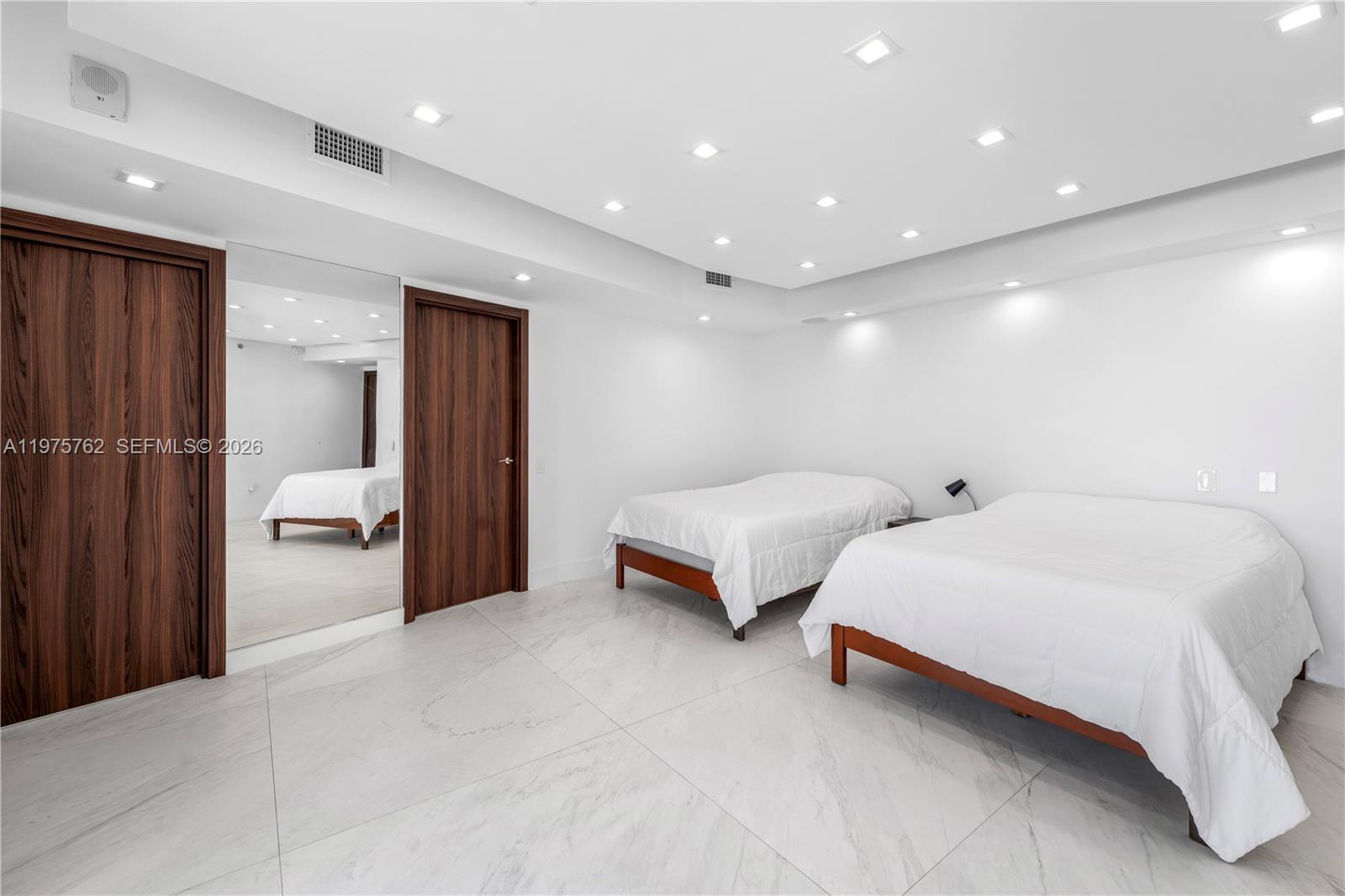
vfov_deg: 77.3
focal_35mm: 15
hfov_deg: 100.4
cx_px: 672
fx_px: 560
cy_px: 448
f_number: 8
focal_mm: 15
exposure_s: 1/50
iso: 320
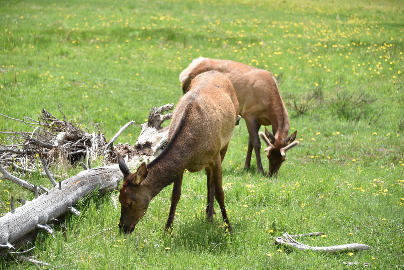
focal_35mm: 150
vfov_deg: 9.2
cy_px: 135
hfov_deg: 13.7
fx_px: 1684
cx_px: 202
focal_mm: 150
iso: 140
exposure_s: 1/320
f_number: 5.6
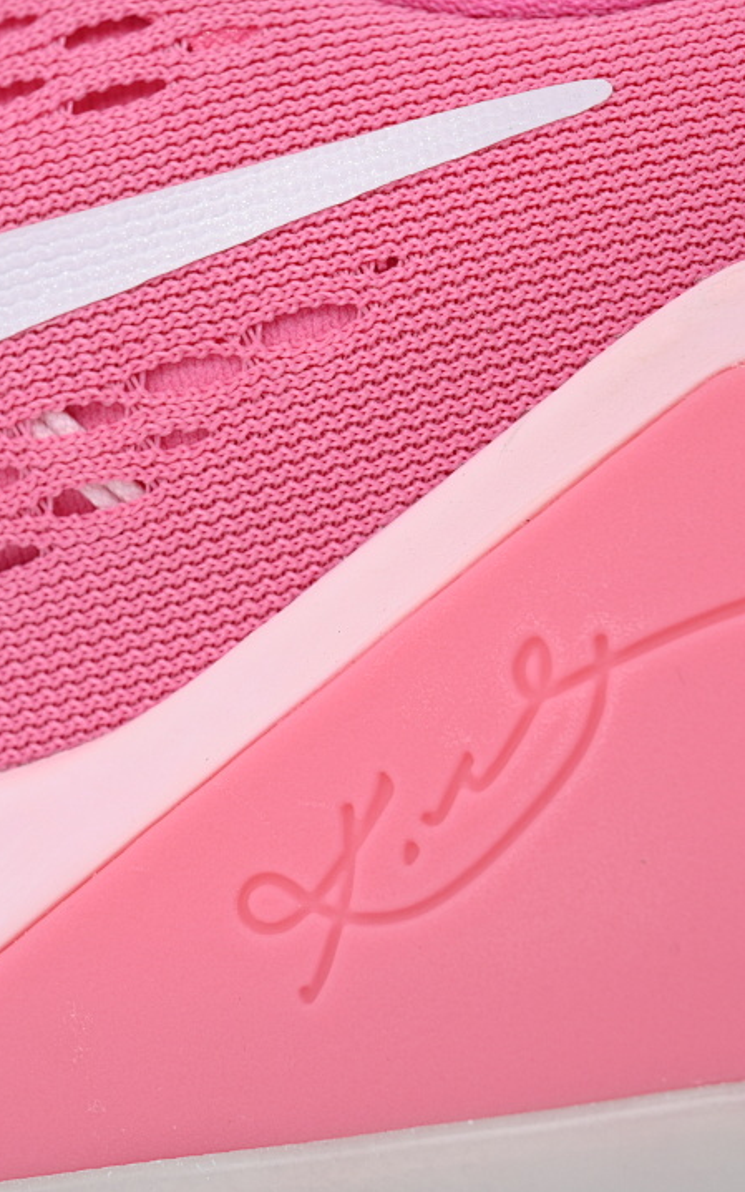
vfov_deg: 13.0
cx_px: 315
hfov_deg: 8.1
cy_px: 596
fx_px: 5228
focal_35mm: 161
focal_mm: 105
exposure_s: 1/100
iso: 400
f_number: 11
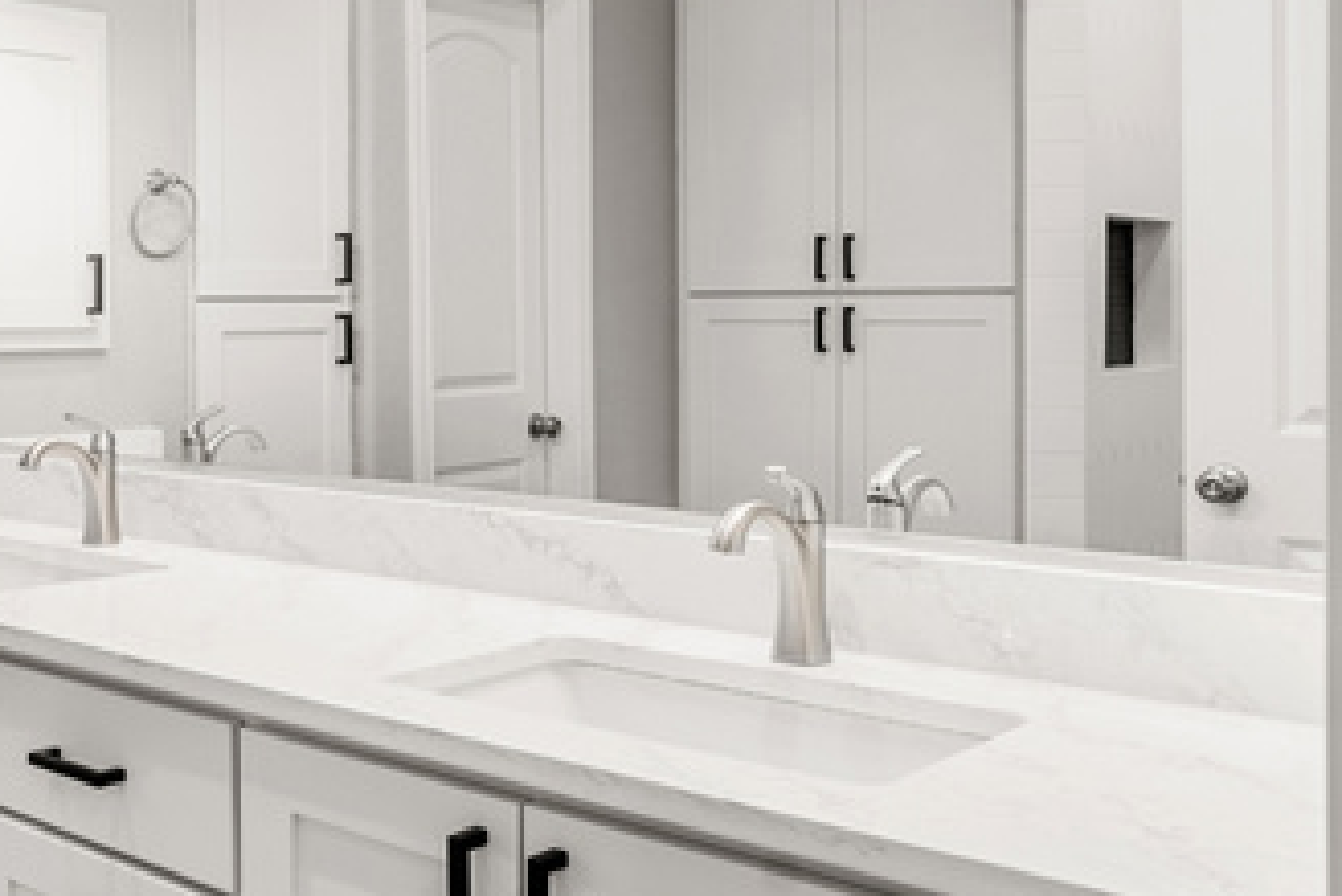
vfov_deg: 32.5
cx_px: 70
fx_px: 1529
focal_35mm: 41
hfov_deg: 42.4
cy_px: 325
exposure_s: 1/8
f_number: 7.1
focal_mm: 14
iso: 200
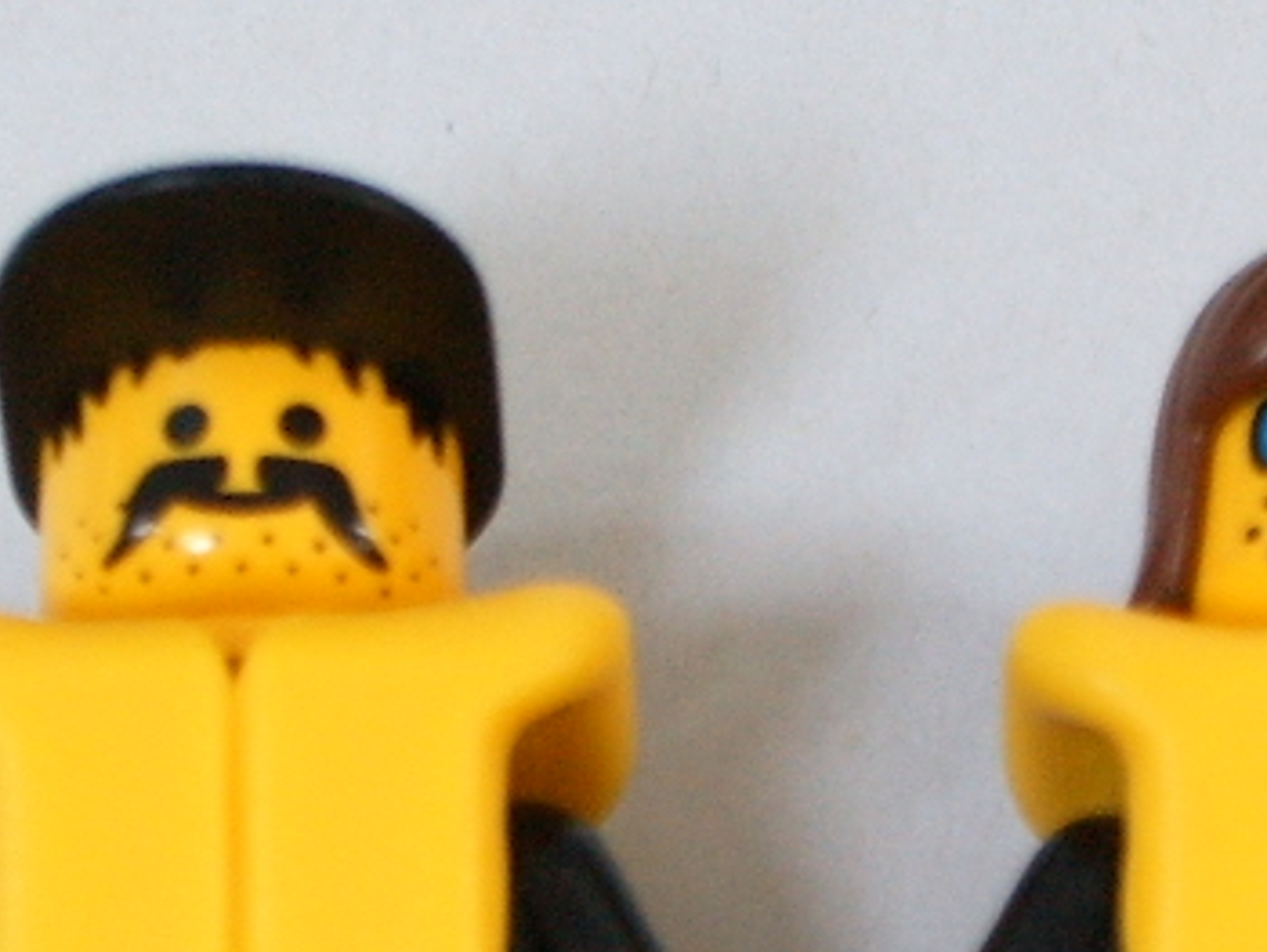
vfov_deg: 5.6
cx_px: 767
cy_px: 1104
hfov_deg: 7.5
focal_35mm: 263
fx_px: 9633
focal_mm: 14
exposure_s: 1/8
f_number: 4.3
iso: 141
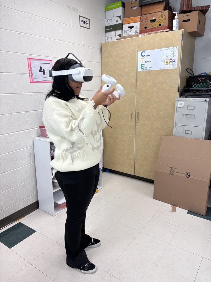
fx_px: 211
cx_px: 106
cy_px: 141
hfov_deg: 53.1
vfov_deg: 67.3
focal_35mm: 26
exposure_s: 1/120
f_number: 1.6
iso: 80
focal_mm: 5.96
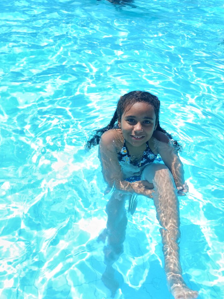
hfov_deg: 51.4
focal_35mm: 27
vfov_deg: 65.3
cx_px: 111
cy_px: 156
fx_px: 233
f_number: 1.8
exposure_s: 1/1095
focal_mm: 4.65
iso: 50
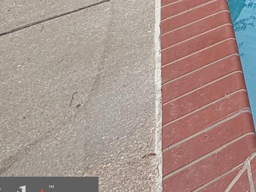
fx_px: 488
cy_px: -227
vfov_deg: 15.7
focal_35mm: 66
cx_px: 555
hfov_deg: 17.2
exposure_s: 1/701
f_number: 2.2
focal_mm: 2.22
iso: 40
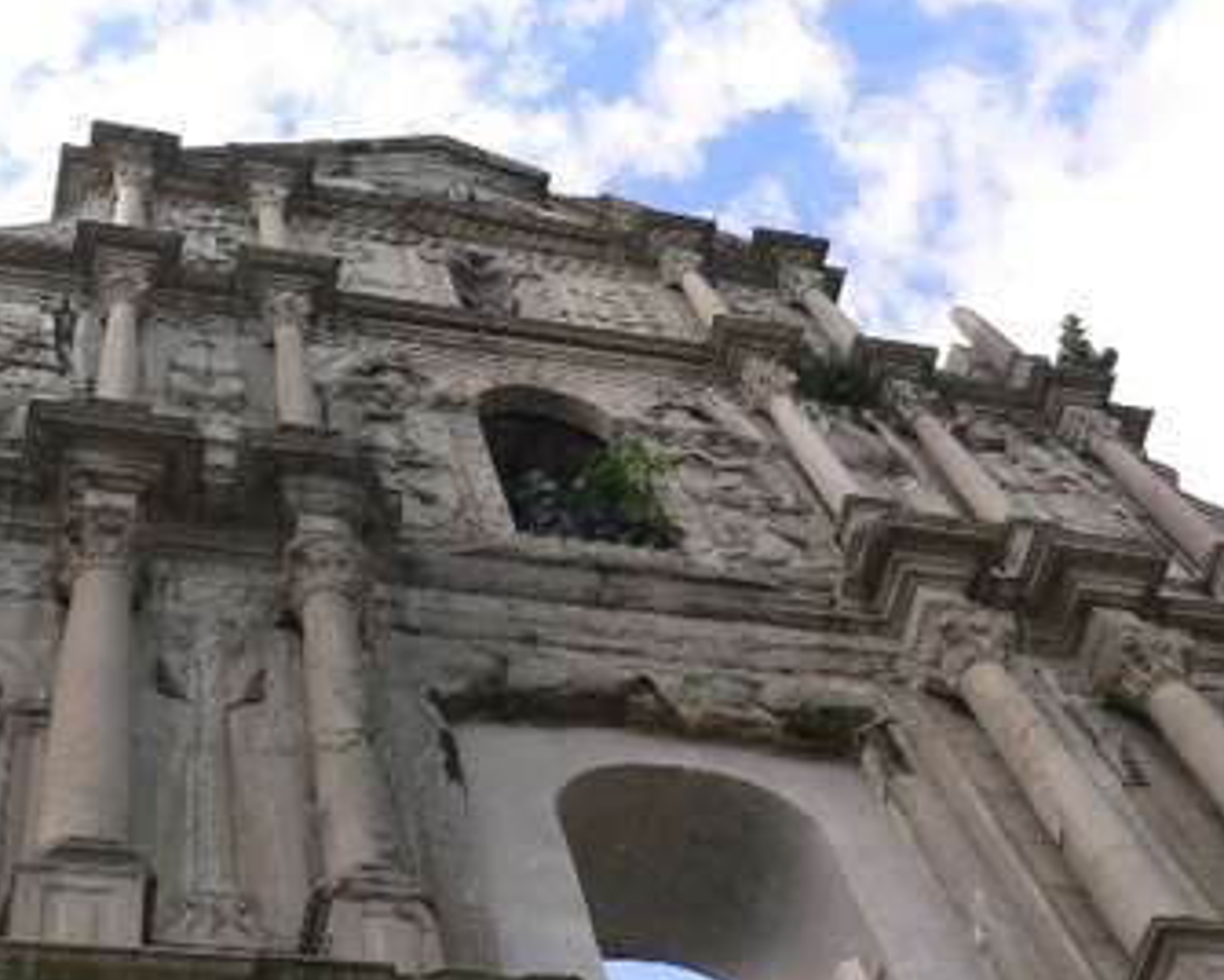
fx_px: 1848
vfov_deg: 29.6
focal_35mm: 51
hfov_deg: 36.6
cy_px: 360
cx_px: 544
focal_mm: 5.8
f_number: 5.6
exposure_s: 1/160
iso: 80
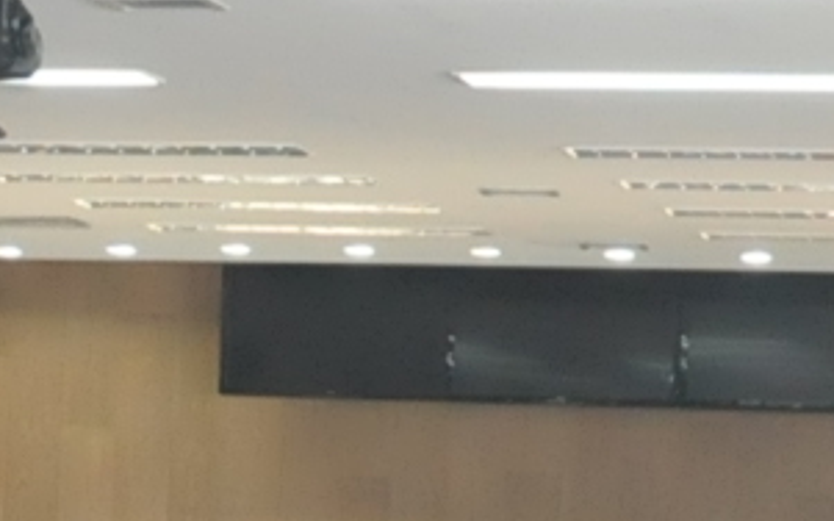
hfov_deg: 10.5
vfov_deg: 6.6
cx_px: -199
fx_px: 4454
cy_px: 876
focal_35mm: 196
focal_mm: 18
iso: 2000
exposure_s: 1/100
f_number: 5
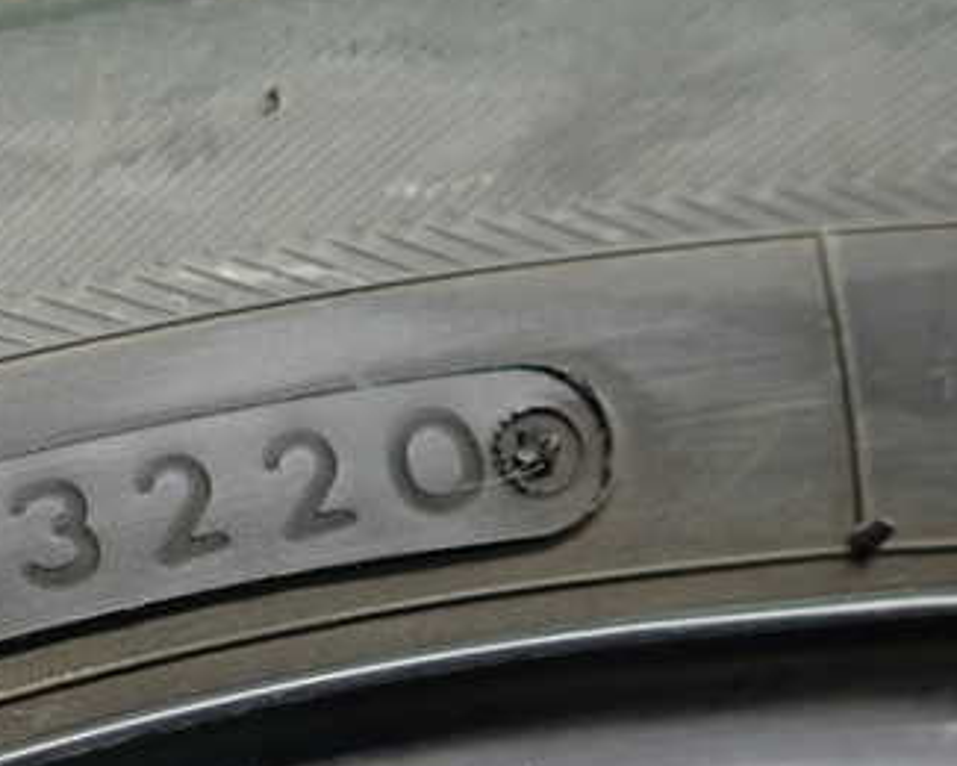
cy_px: 619
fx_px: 1275
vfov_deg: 32.5
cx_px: 109
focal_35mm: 45
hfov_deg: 38.5
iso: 400
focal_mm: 4.5
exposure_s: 1/30
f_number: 2
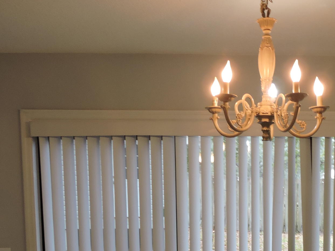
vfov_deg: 23.8
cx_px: 249
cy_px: 268
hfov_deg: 32.6
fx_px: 561
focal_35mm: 58
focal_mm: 4.3
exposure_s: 1/30
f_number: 3.3
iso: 140
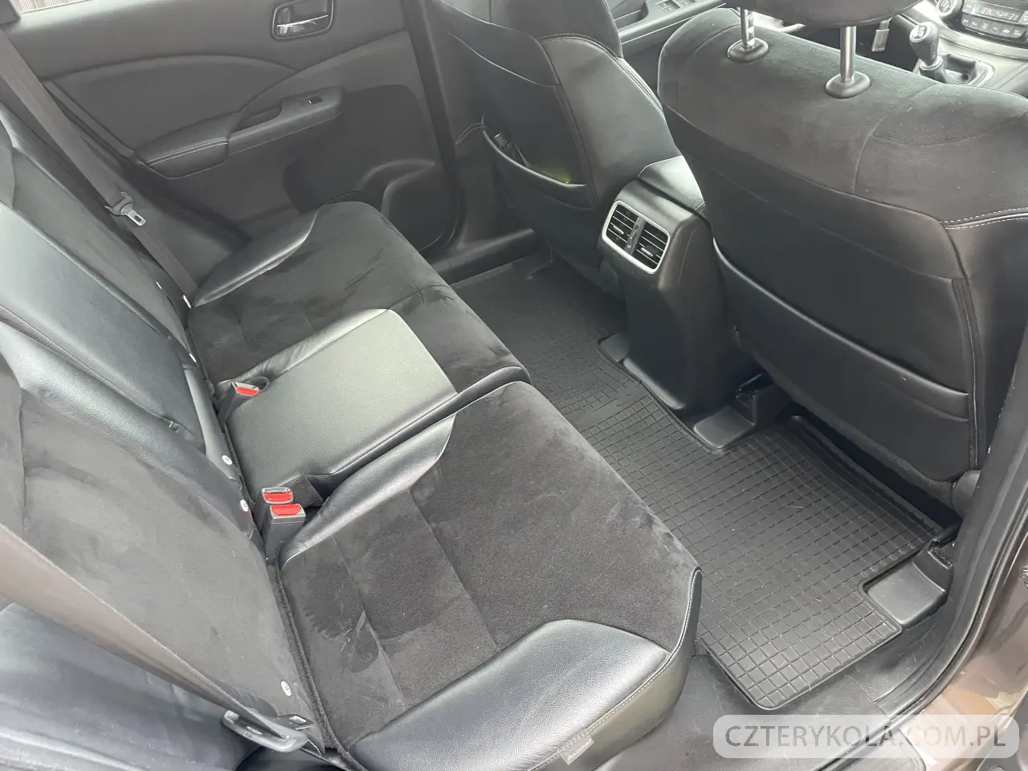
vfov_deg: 53.1
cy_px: 386
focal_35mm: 26
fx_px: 772
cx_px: 514
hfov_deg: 67.3
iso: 400
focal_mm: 4.2
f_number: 1.6
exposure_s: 1/60
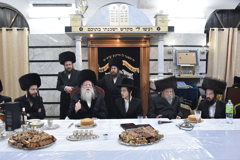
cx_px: 120
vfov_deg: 40.0
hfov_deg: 57.2
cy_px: 80
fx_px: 220
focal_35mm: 33
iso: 1600
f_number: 5.6
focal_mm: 22
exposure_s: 1/200
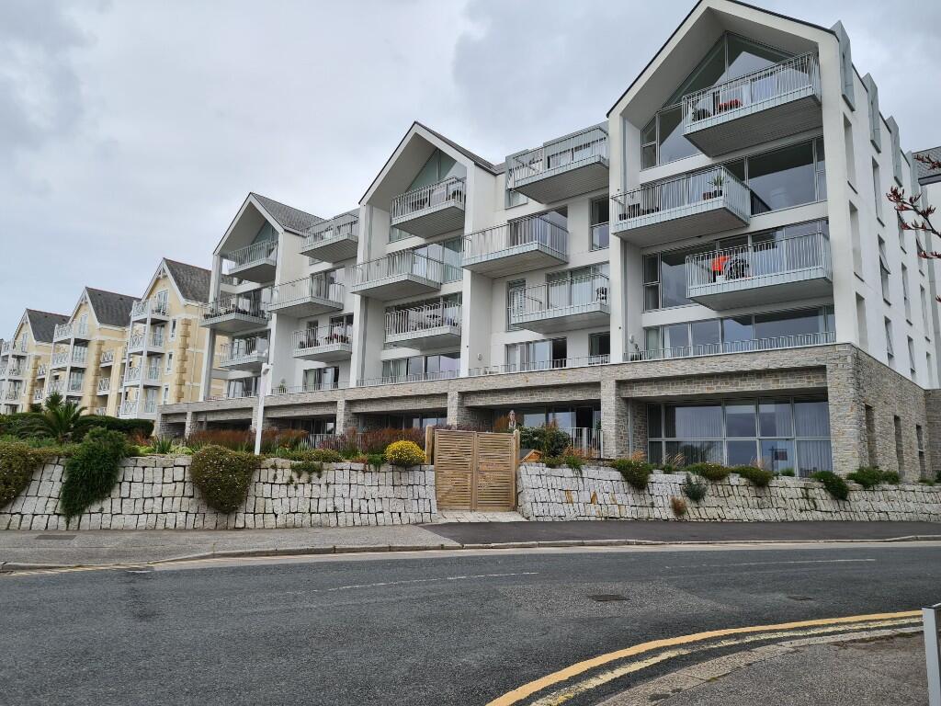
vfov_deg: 53.1
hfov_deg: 67.3
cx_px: 470
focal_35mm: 26
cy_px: 353
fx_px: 707
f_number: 1.8
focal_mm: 5.4
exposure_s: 1/2336
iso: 50
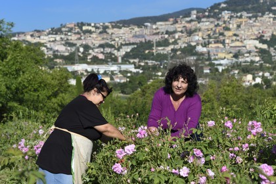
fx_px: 705
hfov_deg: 22.1
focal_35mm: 92
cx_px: 138
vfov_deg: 14.9
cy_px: 92
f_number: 8
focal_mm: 92
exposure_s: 1/400
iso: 200
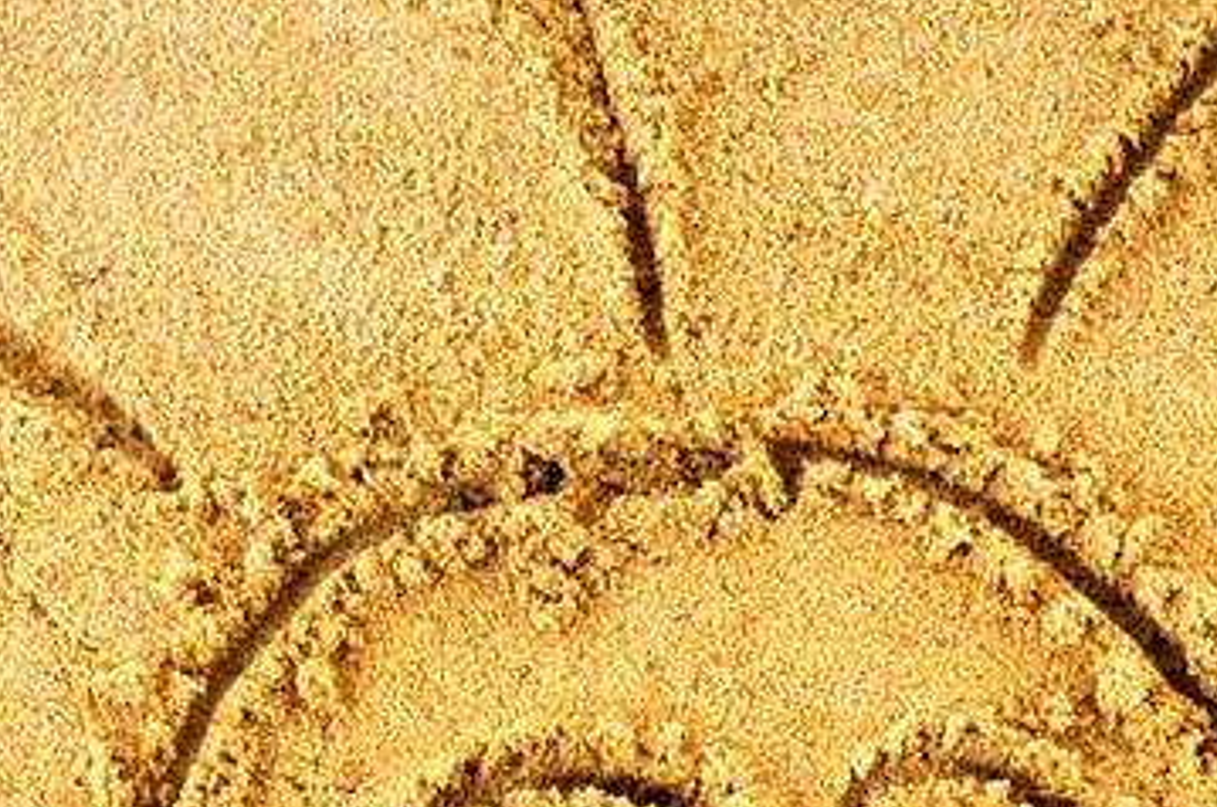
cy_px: 1404
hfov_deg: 12.4
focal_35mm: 166
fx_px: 5594
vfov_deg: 8.0
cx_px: 647
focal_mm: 31
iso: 200
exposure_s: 1/125
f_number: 11
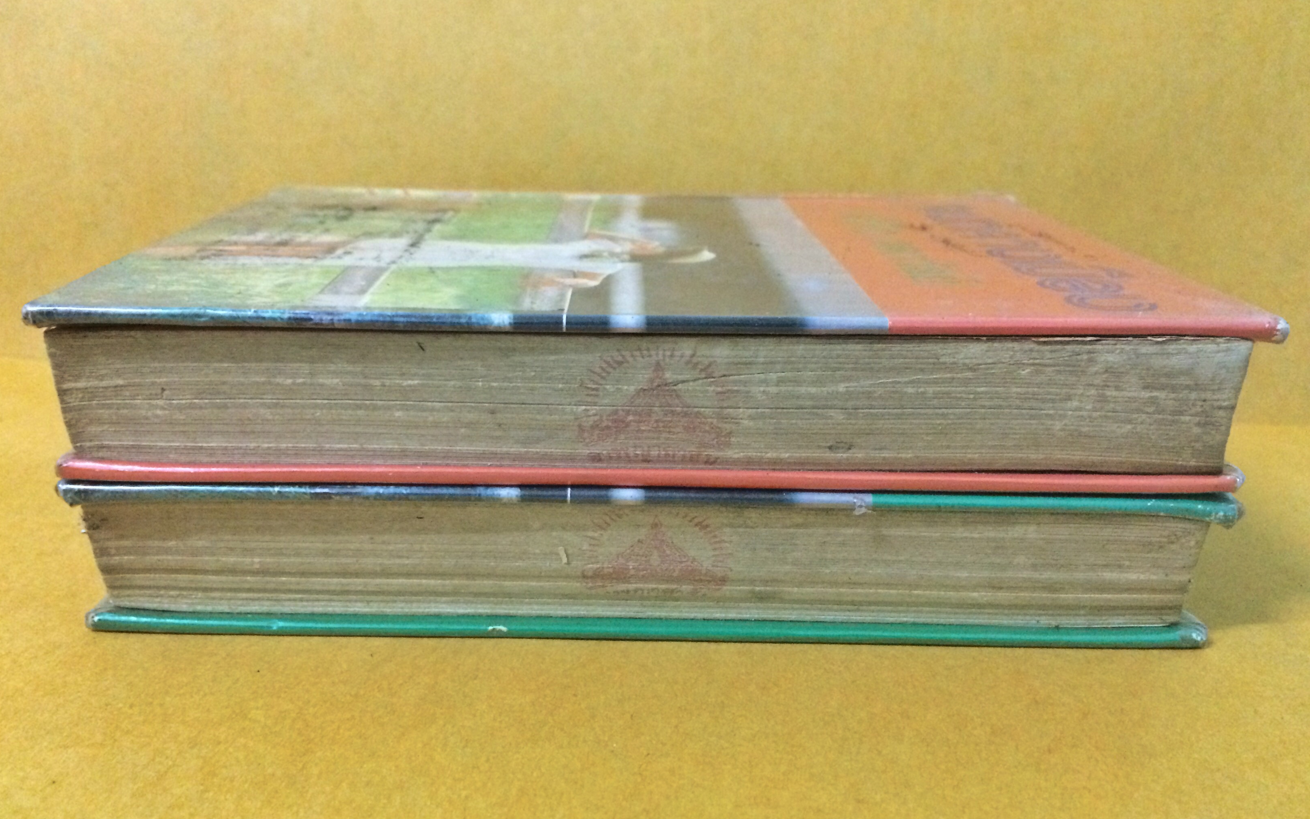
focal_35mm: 31
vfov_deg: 40.6
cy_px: 441
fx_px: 1107
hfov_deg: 61.2
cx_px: 651
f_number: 2.2
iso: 320
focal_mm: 4.15
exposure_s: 1/17
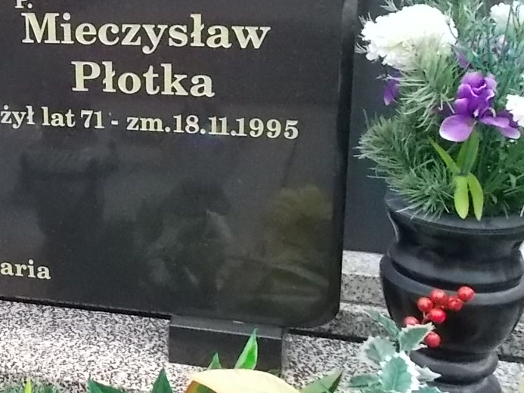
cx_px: 42
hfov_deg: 30.6
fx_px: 908
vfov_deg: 24.3
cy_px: 136
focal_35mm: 60
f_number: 8
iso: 400
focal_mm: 4.6
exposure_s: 1/250
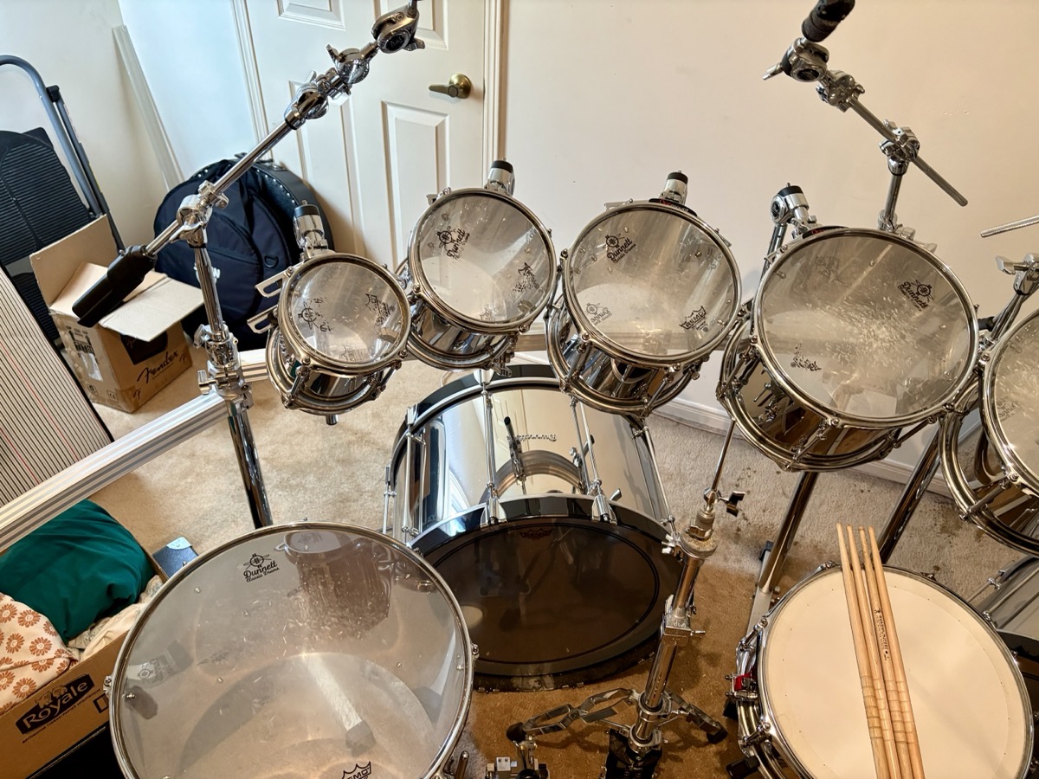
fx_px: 780
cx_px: 520
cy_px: 390
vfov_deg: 53.1
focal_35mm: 26
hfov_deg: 67.3
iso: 200
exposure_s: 1/60
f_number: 1.6
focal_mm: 5.96
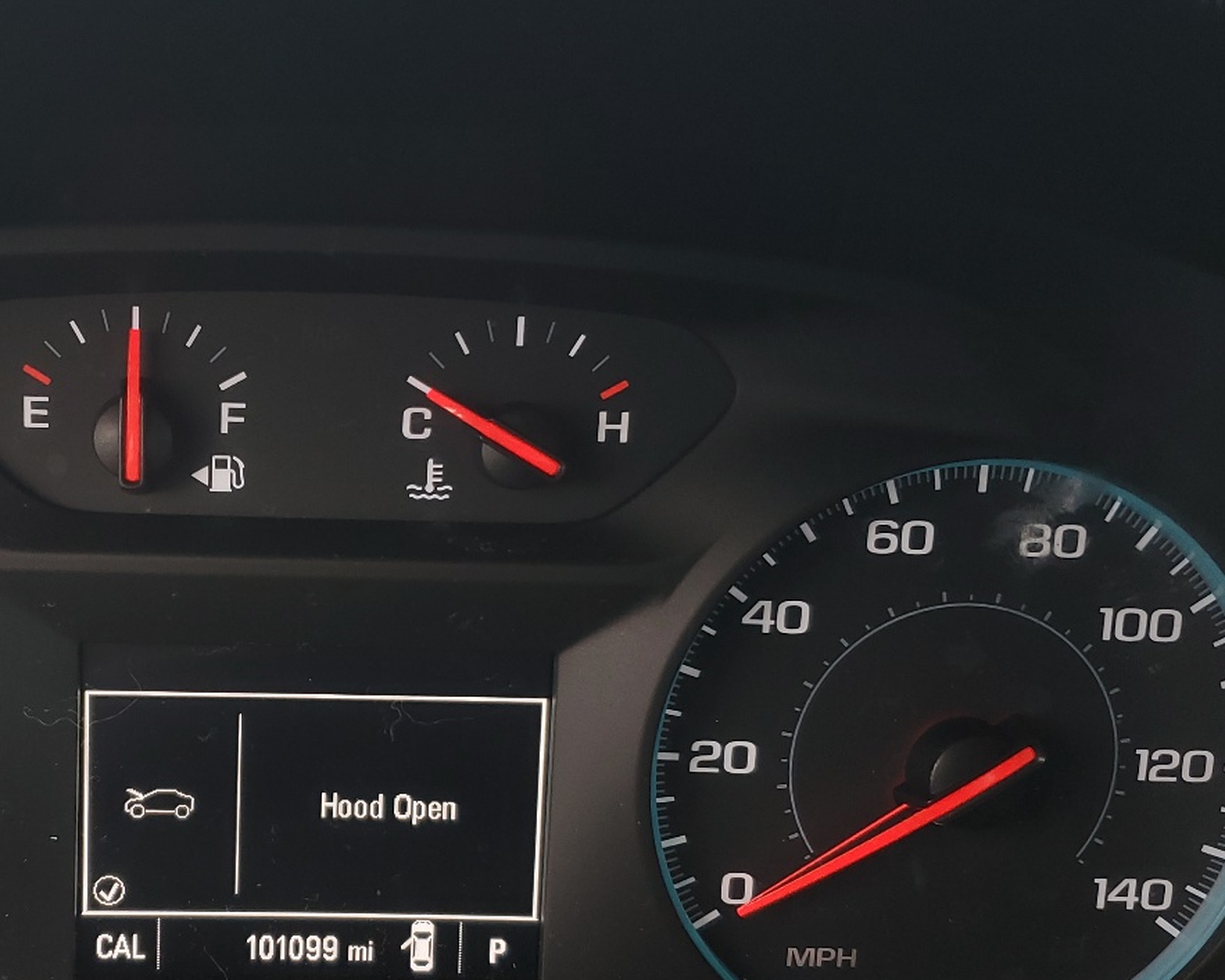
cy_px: 645
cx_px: 312
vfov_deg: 32.5
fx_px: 1667
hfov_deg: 39.3
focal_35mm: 46
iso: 55
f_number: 1.5
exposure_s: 1/120
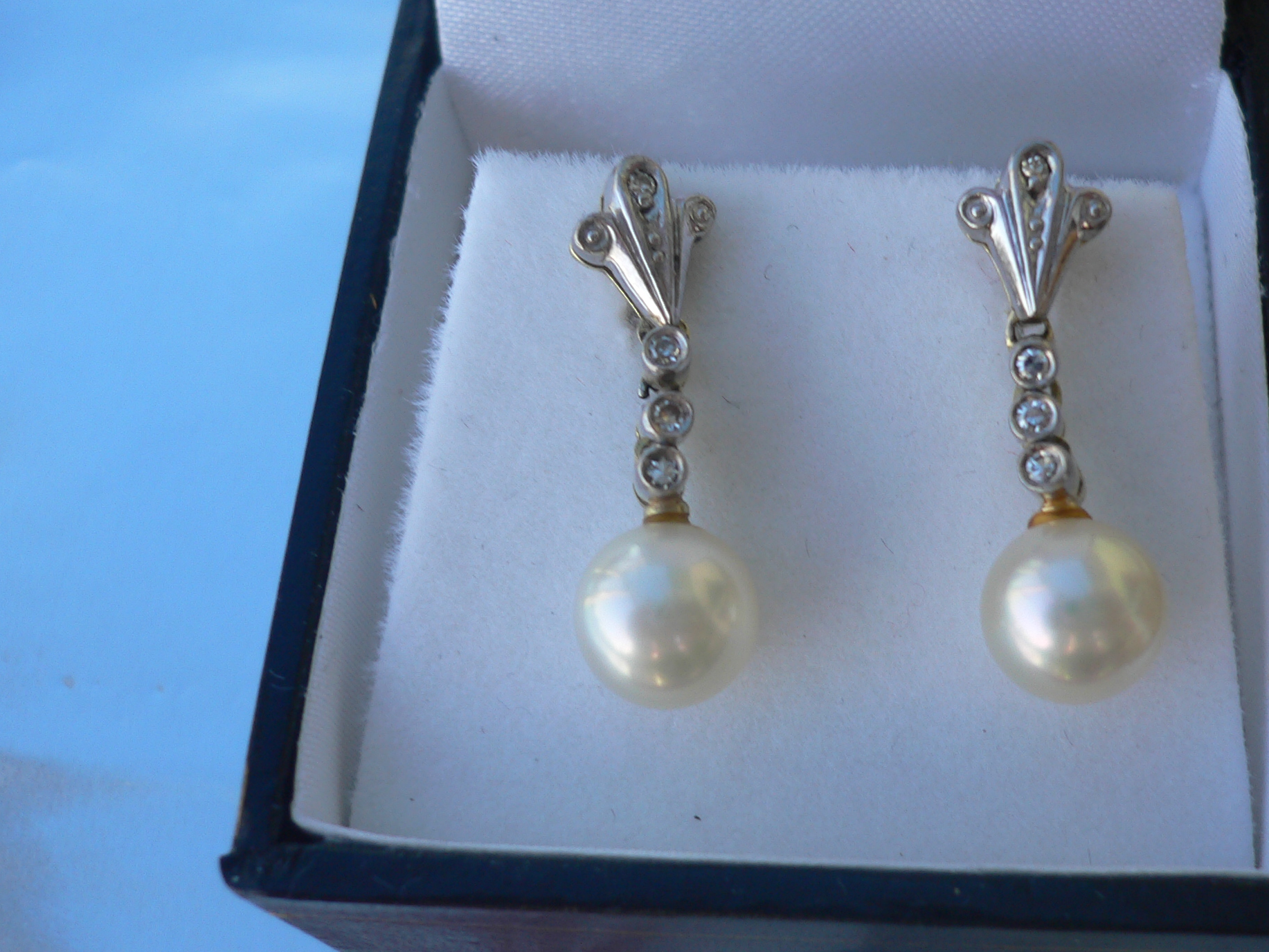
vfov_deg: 32.9
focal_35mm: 44
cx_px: 788
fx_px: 1613
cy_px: 433
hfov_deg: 42.6
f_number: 2.8
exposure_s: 1/100
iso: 64
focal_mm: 5.8
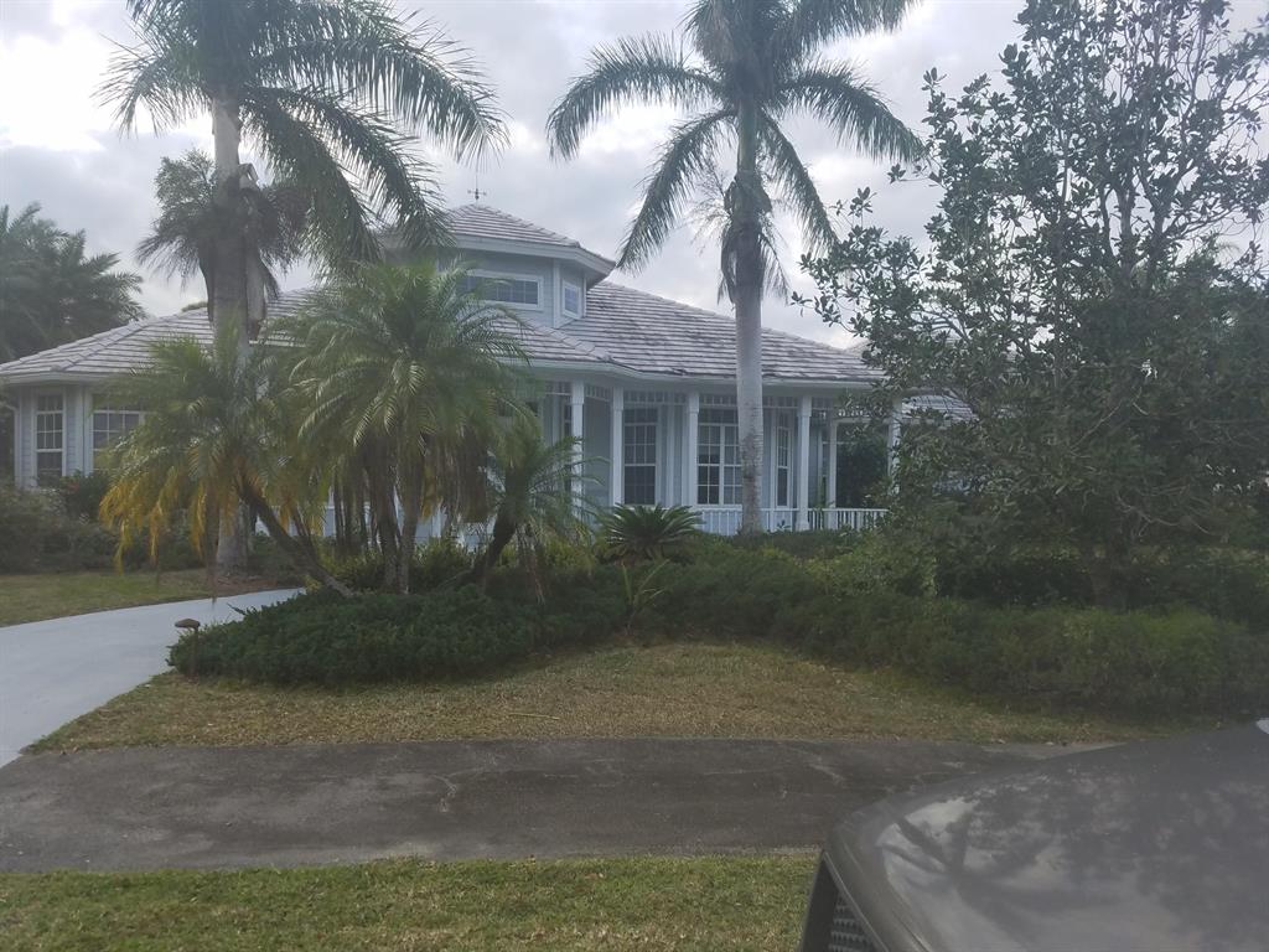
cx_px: 634
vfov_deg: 53.1
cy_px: 476
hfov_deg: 67.3
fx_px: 953
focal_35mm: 26
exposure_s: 1/950
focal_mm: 4.2
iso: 50
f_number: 1.7
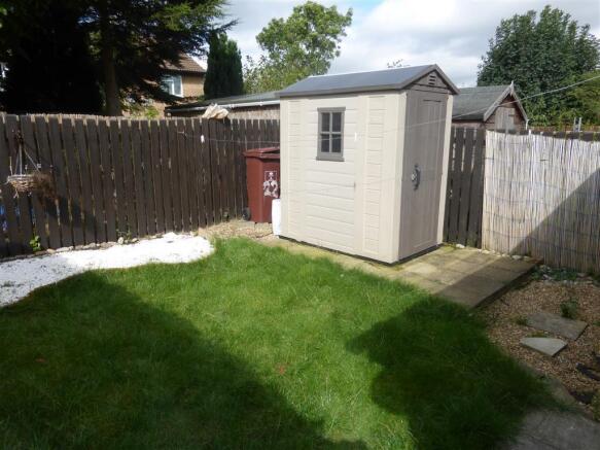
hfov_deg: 71.6
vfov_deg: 56.8
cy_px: 225
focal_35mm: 24
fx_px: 416
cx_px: 300
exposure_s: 1/800
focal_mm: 4.3
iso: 100
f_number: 3.3
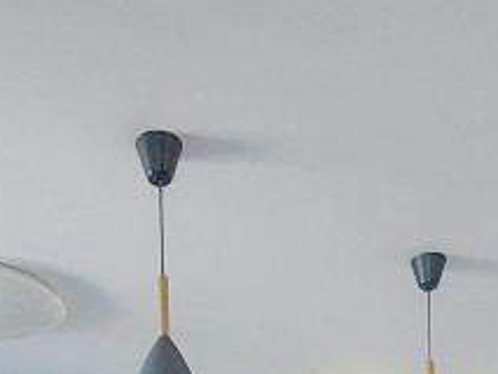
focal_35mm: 52
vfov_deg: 20.8
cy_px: 647
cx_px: 270
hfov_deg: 36.8
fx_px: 749
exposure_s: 1/60
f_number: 2.2
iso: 125
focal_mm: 1.74
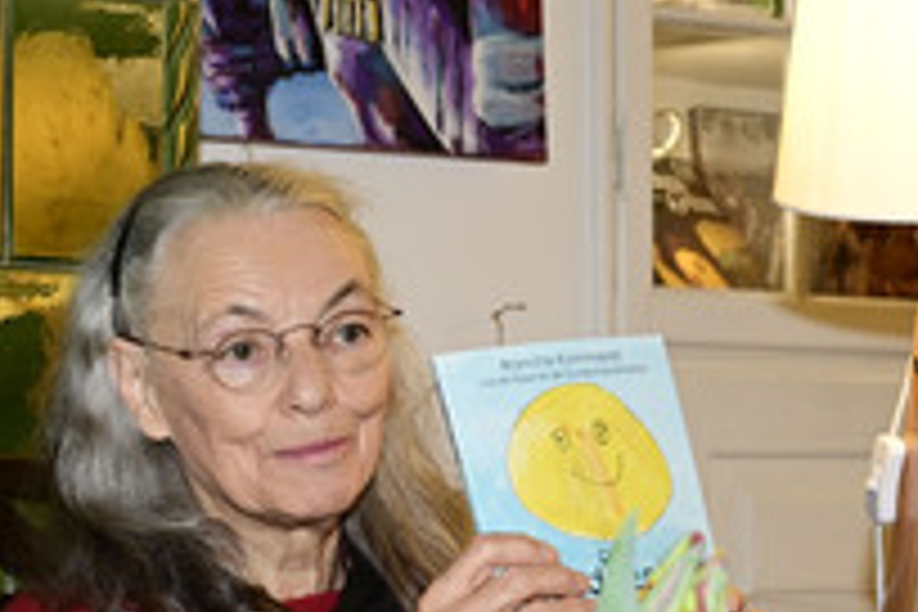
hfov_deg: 23.6
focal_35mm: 86
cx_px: 461
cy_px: 630
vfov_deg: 15.6
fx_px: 2193
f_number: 5
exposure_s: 1/200
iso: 1000
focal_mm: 39
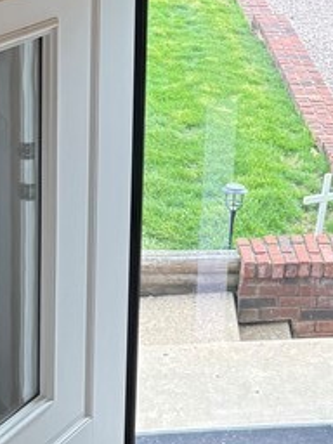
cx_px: 336
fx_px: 1231
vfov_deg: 20.0
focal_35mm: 96
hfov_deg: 15.1
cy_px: 35
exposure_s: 1/192
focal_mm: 6.76
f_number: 1.78
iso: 64
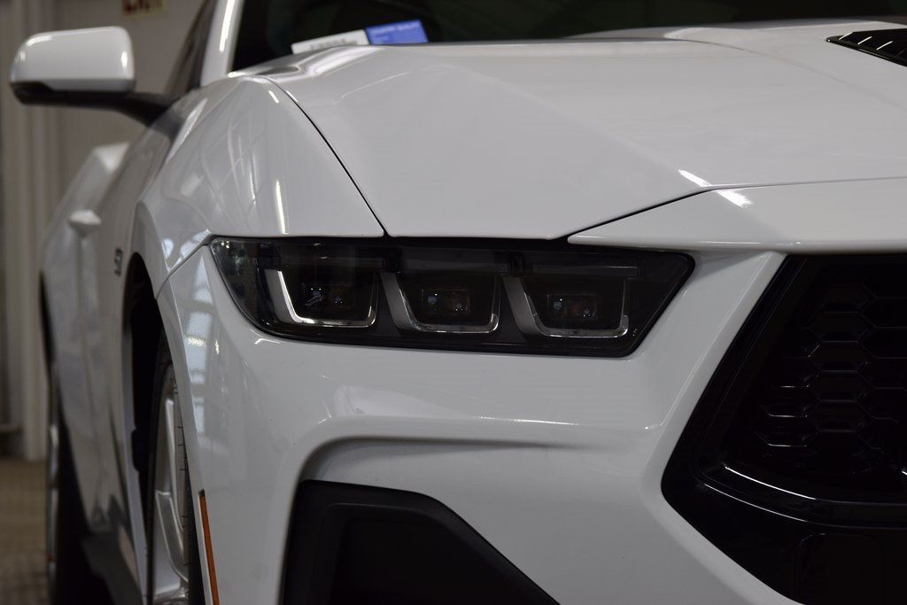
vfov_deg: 13.0
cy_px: 302
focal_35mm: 105
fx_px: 2646
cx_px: 454
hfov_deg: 19.5
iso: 400
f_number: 7.1
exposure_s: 1/40
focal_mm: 70
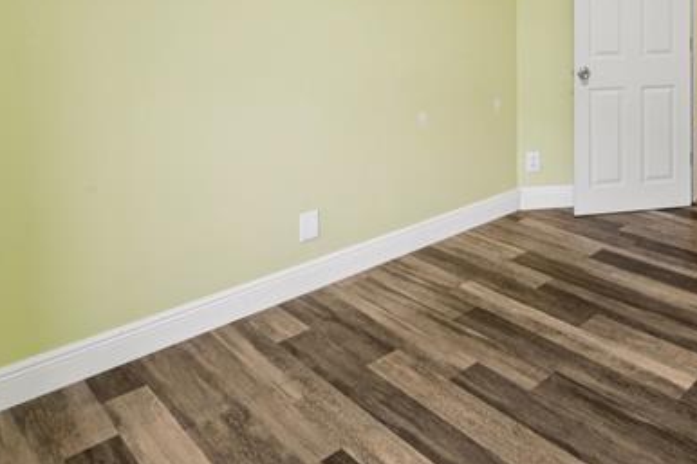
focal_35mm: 29
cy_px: 10
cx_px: 646
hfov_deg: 54.2
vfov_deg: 40.0
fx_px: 561
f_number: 9
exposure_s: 1/8
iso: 200
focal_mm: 14
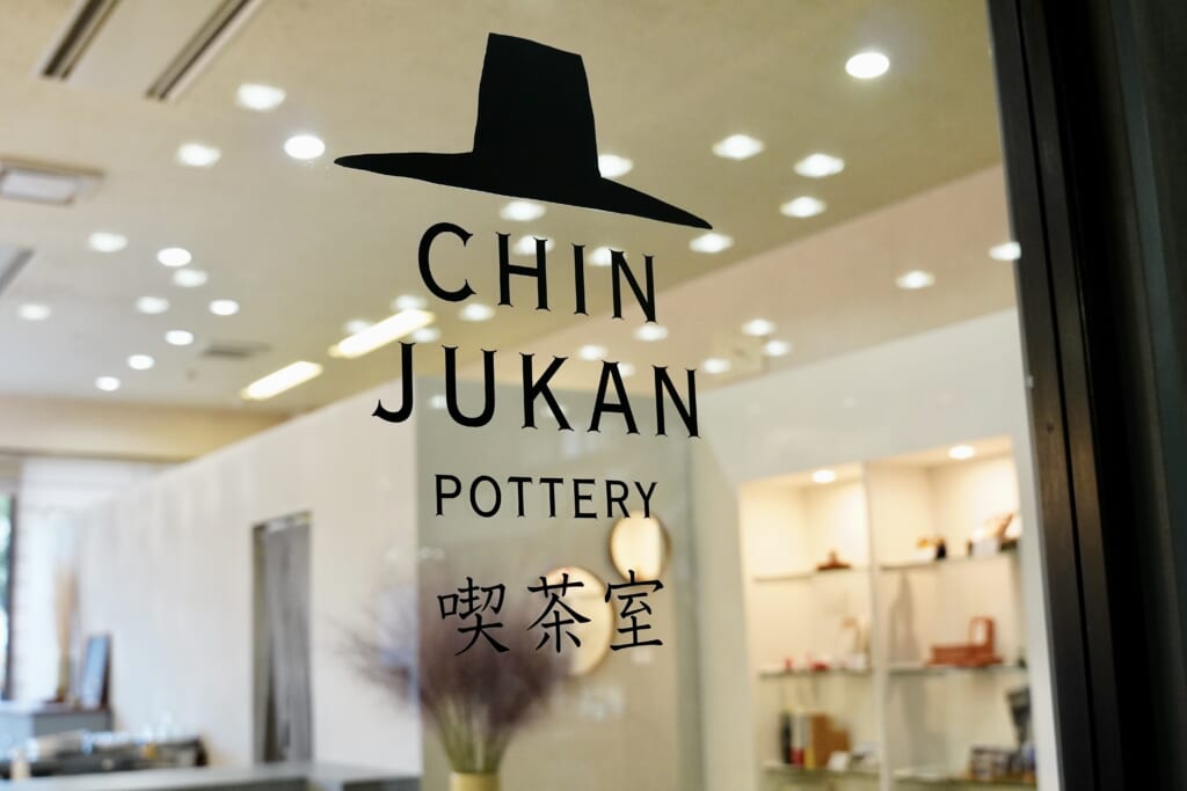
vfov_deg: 33.5
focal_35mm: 40
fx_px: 1316
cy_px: 396
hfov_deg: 48.6
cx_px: 594
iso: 2500
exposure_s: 1/250
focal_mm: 26.6
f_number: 3.5
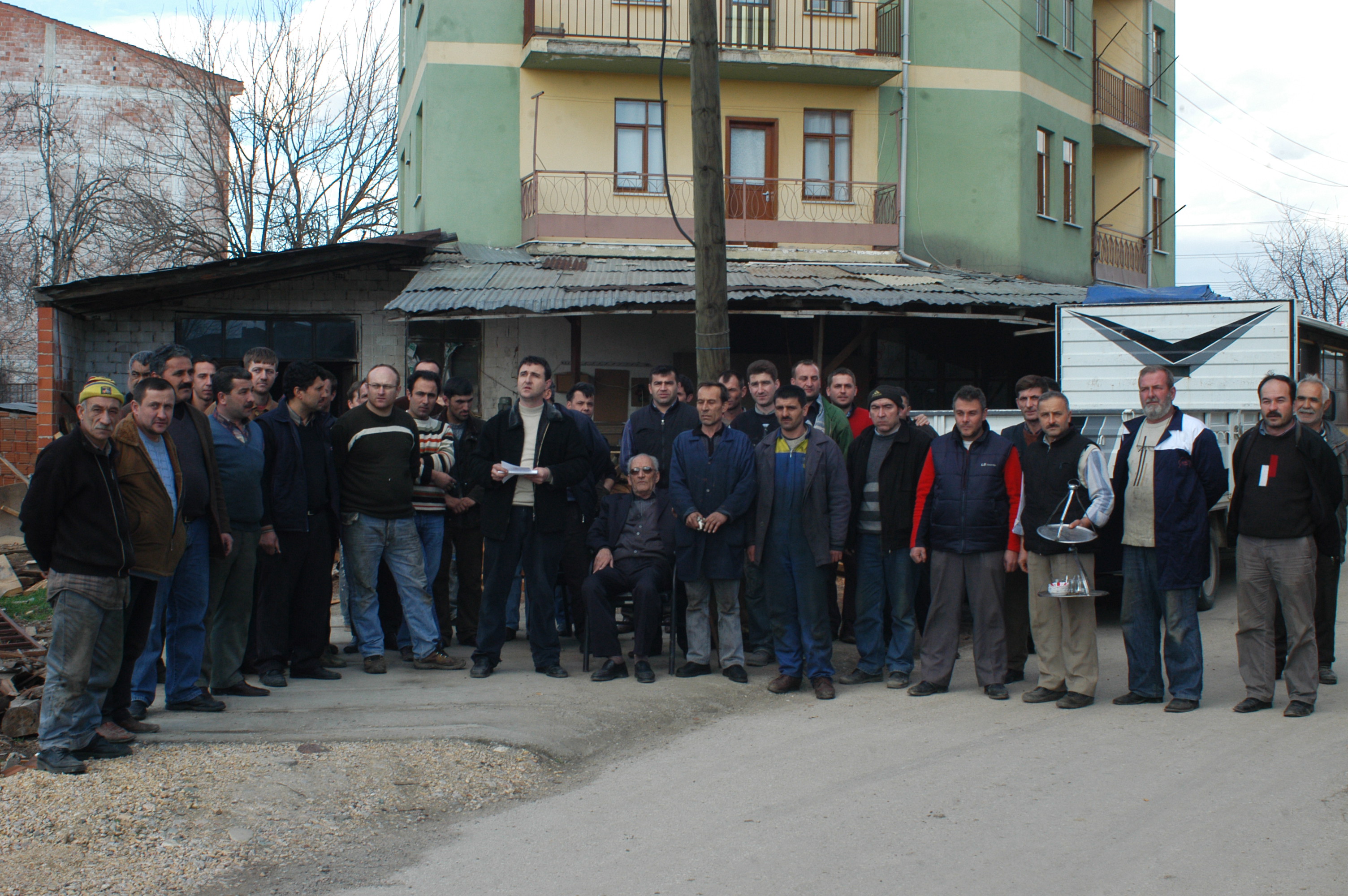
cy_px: 448
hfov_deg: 38.9
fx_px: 1908
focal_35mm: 51
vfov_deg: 26.4
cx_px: 674
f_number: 8
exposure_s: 1/160
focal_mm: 34
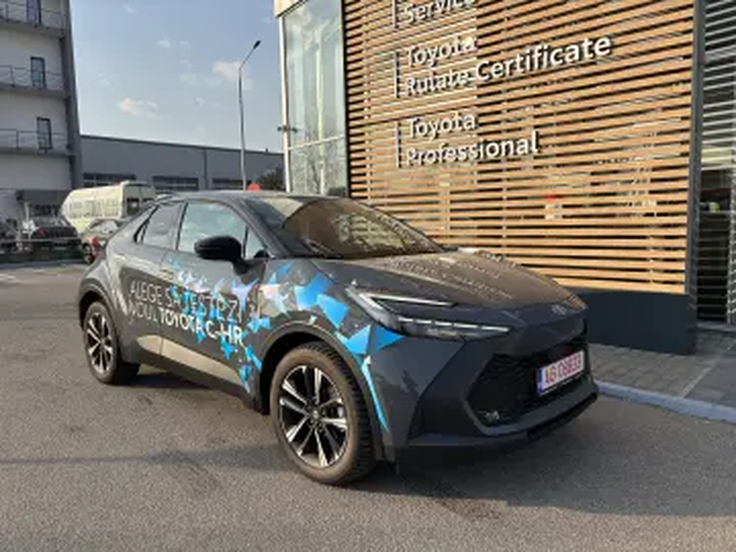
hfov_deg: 67.3
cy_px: 276
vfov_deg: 53.1
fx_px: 553
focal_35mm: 26
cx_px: 368
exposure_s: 1/1949
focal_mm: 5.96
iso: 50
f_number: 1.6
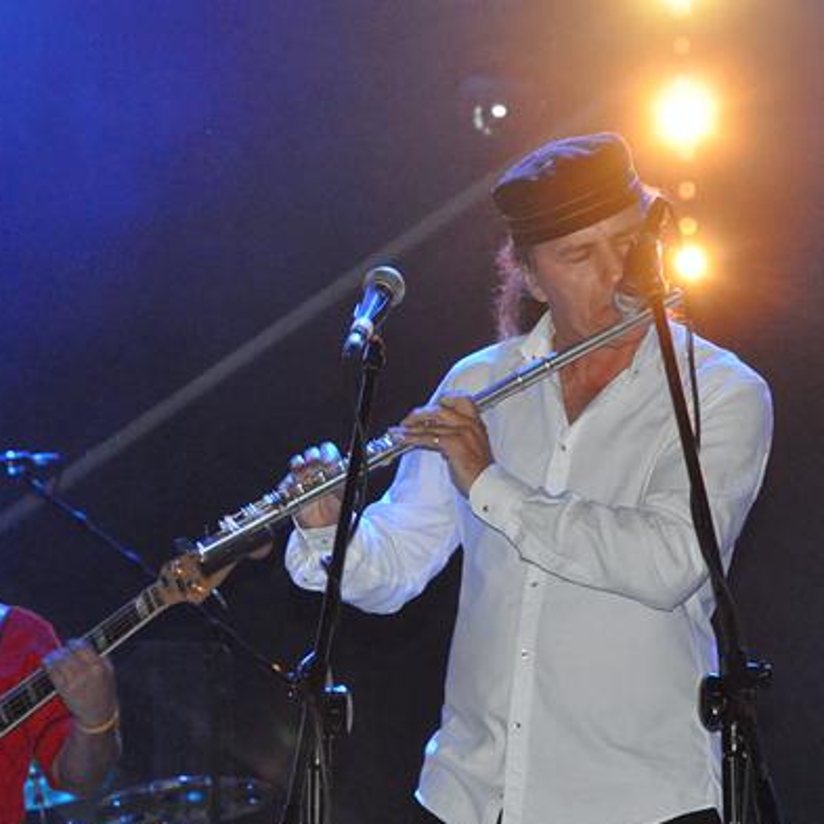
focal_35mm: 193
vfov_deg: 9.1
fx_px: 5198
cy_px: 525
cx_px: 541
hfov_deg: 9.1
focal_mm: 70
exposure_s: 1/100
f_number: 5.6
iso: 3200
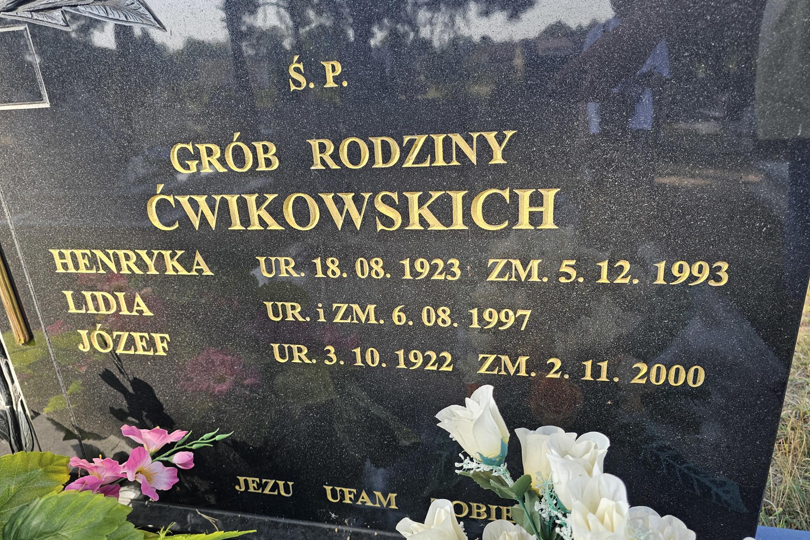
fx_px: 540
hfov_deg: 73.7
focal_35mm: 24
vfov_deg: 53.1
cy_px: 287
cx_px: 406
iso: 25
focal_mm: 6.3
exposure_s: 1/180
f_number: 1.7
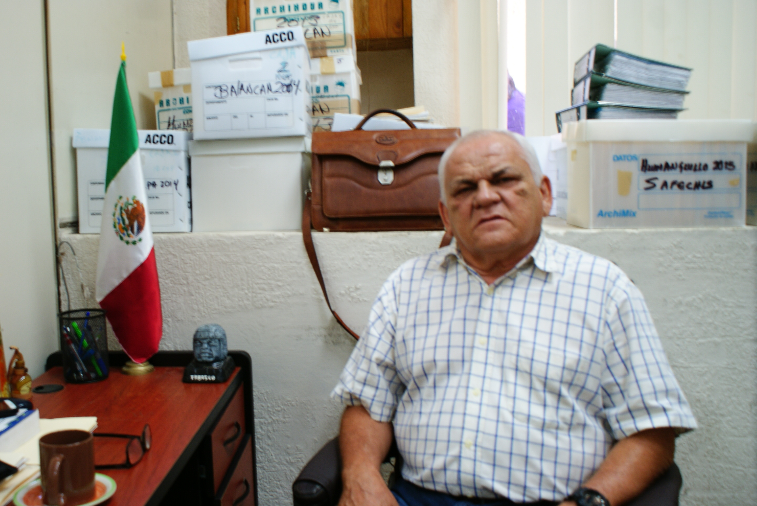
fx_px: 758
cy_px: 253
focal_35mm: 36
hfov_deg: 53.1
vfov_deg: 36.9
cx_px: 378
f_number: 5.6
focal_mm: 24
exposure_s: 1/4
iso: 200
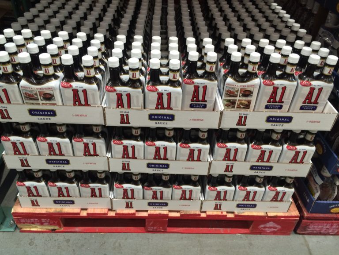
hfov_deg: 61.7
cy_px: 128
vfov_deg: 48.2
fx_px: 284
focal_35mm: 29
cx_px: 170
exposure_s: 1/30
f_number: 2.2
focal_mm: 4.15
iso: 125
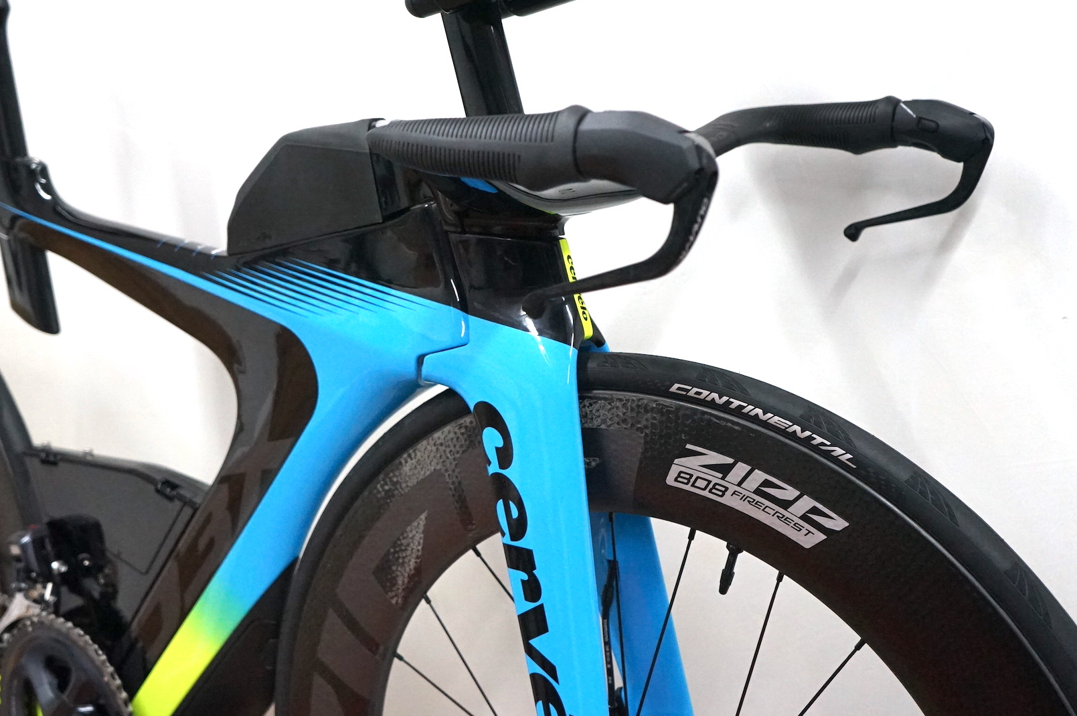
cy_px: 324
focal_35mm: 47
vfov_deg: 28.6
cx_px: 485
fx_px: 1404
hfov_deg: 41.9
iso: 3200
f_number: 4.5
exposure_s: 1/160
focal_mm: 36
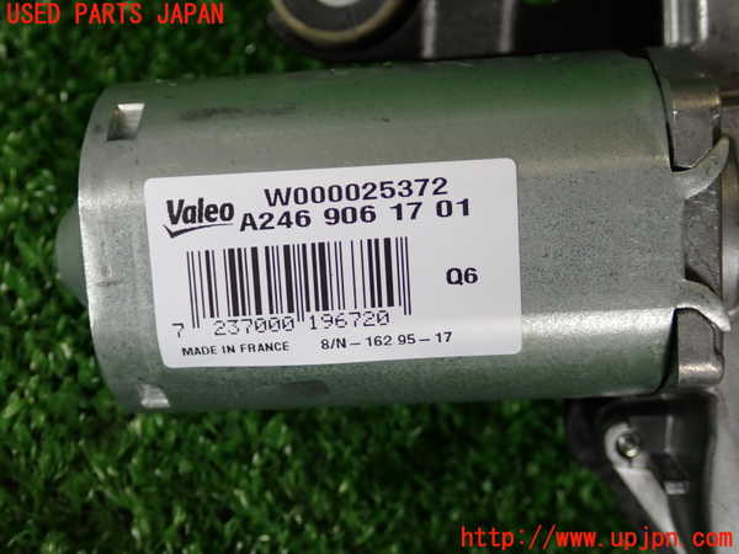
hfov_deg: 40.4
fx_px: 1003
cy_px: 277
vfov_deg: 30.9
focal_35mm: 47
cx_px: 370
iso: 200
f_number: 3.1
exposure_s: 1/60
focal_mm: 8.4
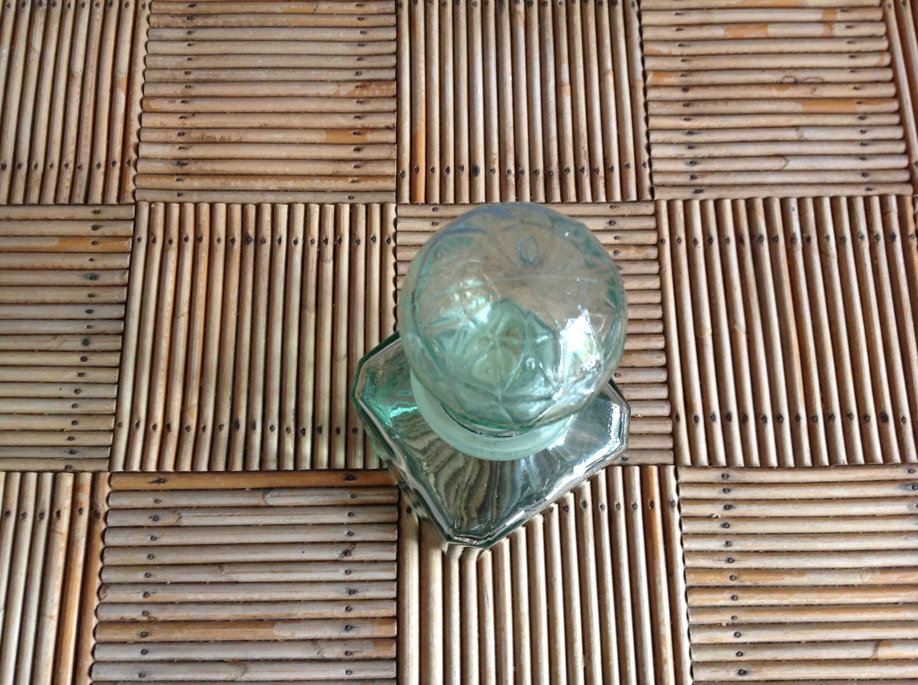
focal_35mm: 35
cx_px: 459
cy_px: 342
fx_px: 927
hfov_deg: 52.7
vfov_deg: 40.6
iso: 160
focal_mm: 4.28
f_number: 2.4
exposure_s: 1/15
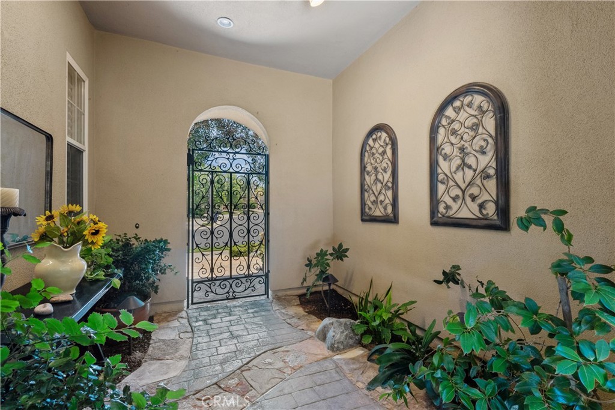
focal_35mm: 16
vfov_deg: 73.8
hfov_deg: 96.7
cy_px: 205
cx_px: 308
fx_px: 273
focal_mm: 16
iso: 640
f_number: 8
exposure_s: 1/30
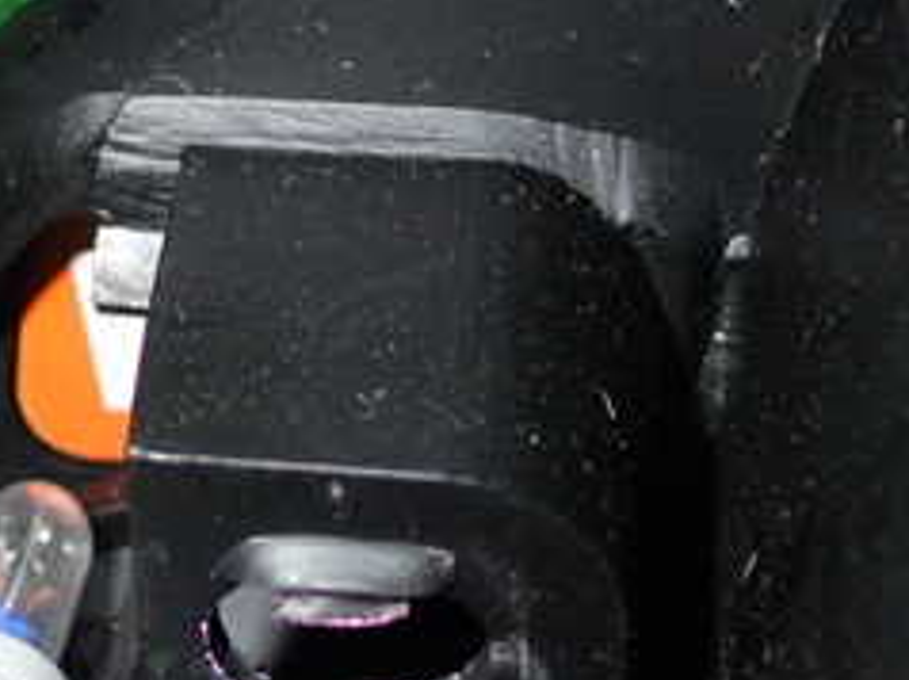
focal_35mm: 96
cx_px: 439
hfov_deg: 20.5
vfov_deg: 15.0
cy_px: 733
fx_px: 2518
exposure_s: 1/40
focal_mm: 6.83
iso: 200
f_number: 8
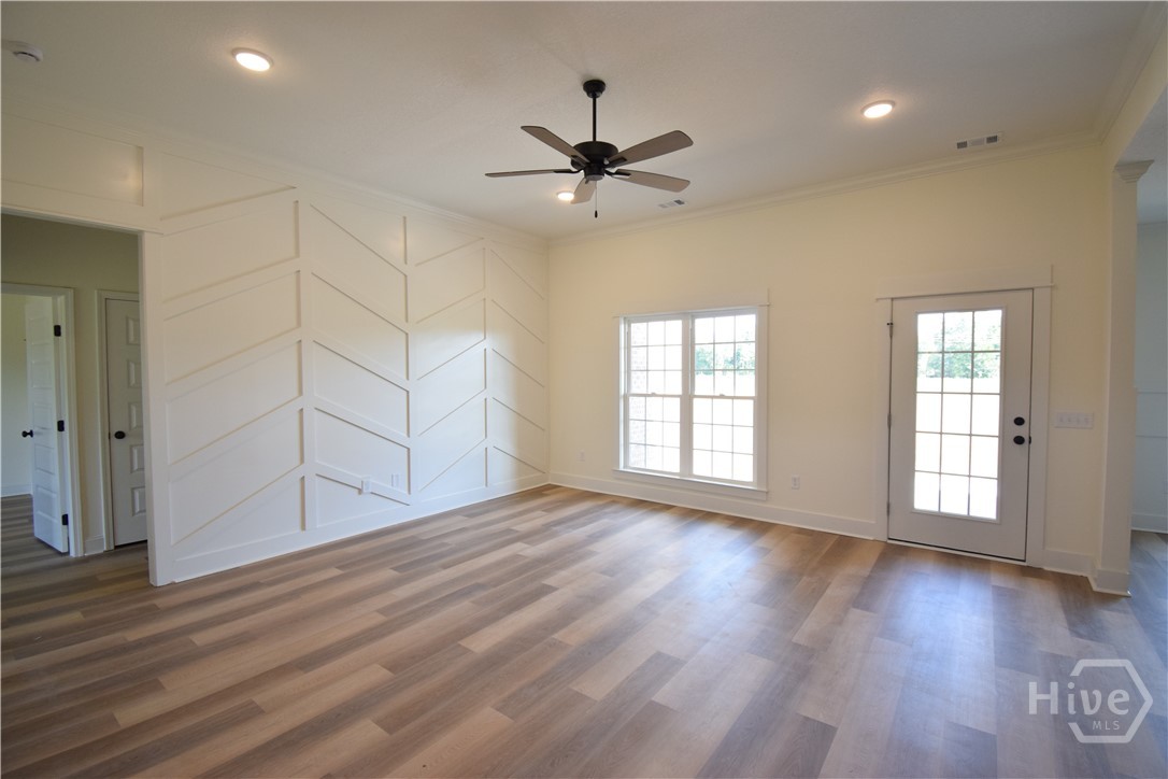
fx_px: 487
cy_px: 390
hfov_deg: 100.4
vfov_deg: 77.3
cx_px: 584
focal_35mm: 15
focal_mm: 10
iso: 800
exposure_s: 1/125
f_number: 4.5
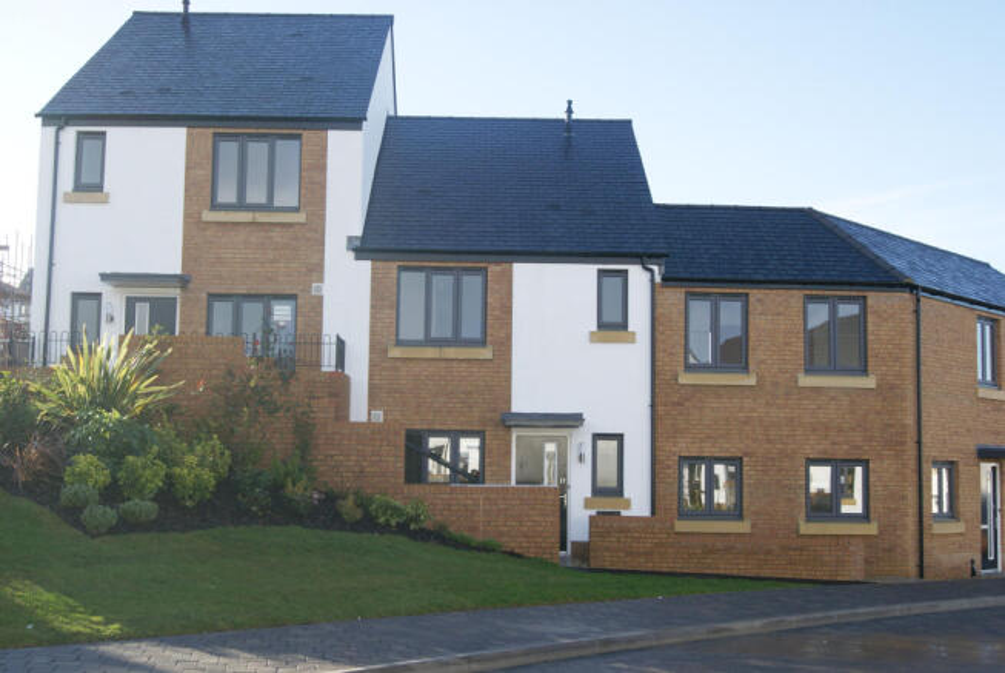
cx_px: 502
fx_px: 1174
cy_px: 336
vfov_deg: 32.0
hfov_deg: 46.4
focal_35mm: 42
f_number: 9
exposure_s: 1/160
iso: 100
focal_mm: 28
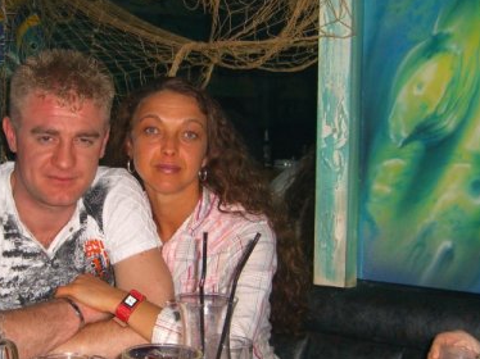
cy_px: 222
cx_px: 145
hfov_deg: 31.4
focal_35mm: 61
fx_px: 845
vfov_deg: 23.9
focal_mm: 7.9
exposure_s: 1/60
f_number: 2.8
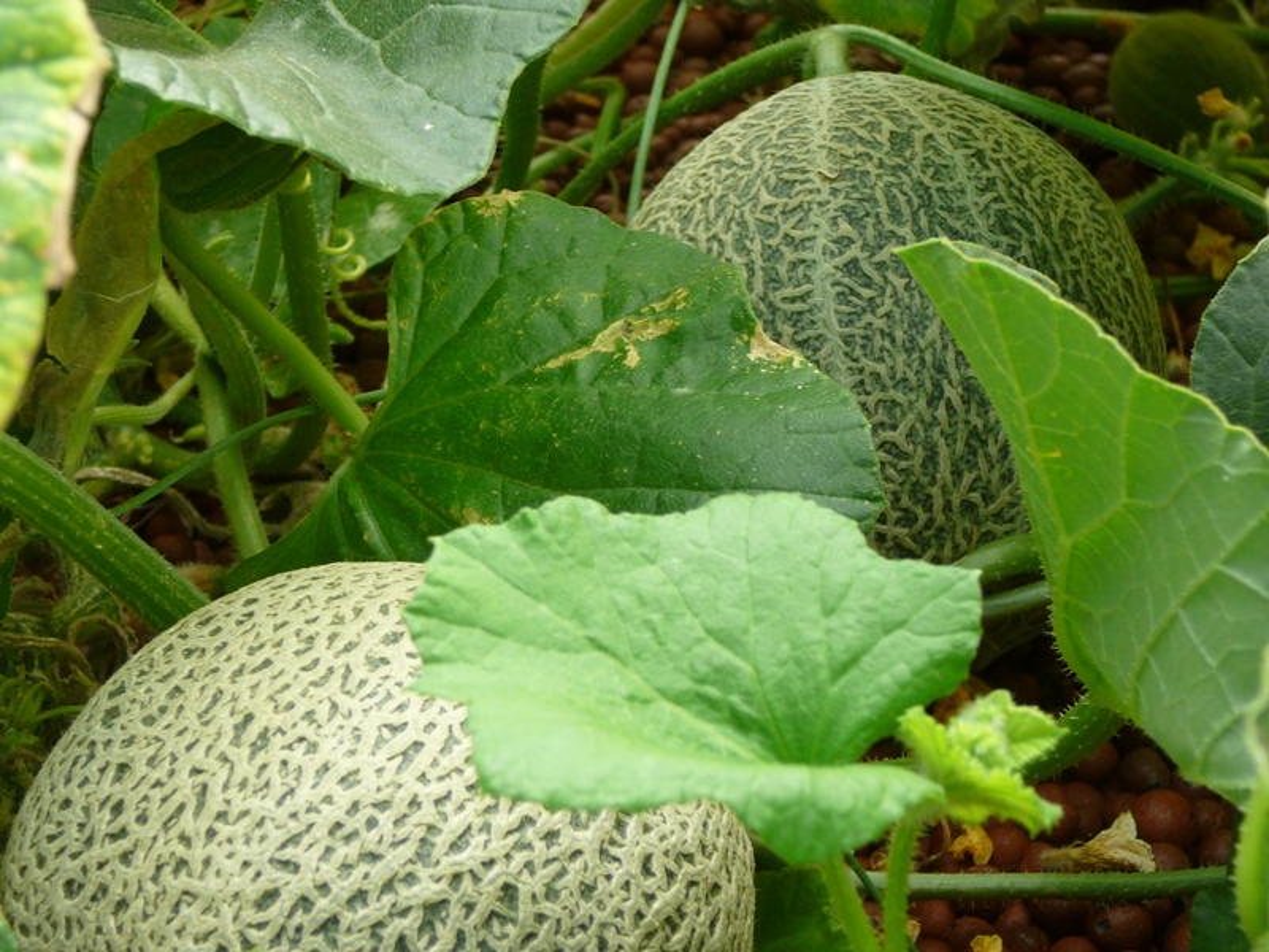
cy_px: 476
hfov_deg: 22.5
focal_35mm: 87
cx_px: 634
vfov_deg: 17.0
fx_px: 3189
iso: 80
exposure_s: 1/100
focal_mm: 13
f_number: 3.8
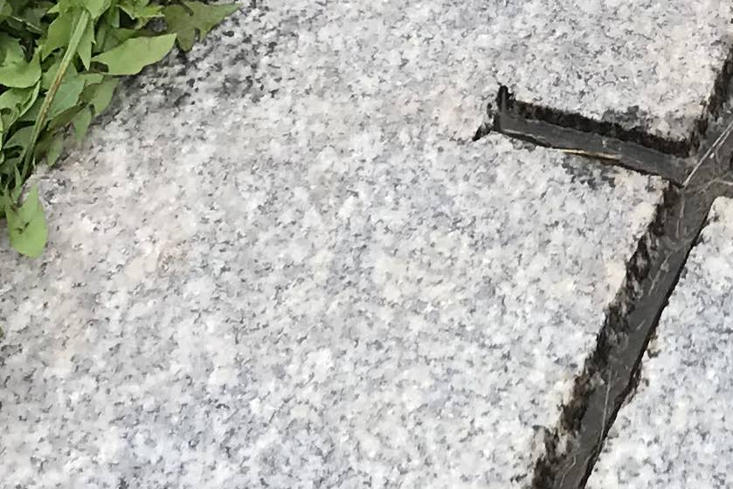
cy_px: -194
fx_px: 2850
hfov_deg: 14.3
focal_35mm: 140
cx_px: 804
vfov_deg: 9.6
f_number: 1.8
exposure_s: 1/584
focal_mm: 3.99
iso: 20
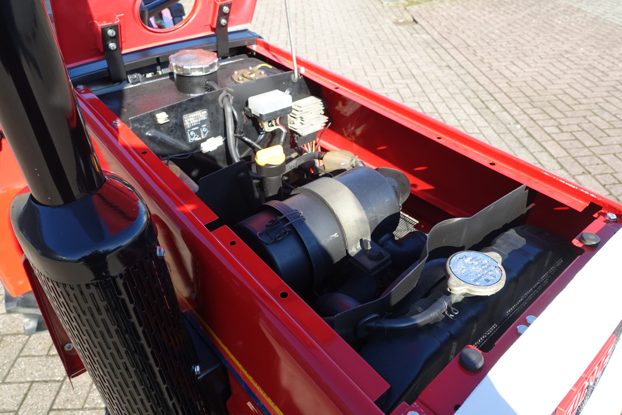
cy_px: 208
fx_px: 415
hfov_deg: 73.7
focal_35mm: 24
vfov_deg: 53.1
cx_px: 311
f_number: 4
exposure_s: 1/250
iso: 125
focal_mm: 8.8
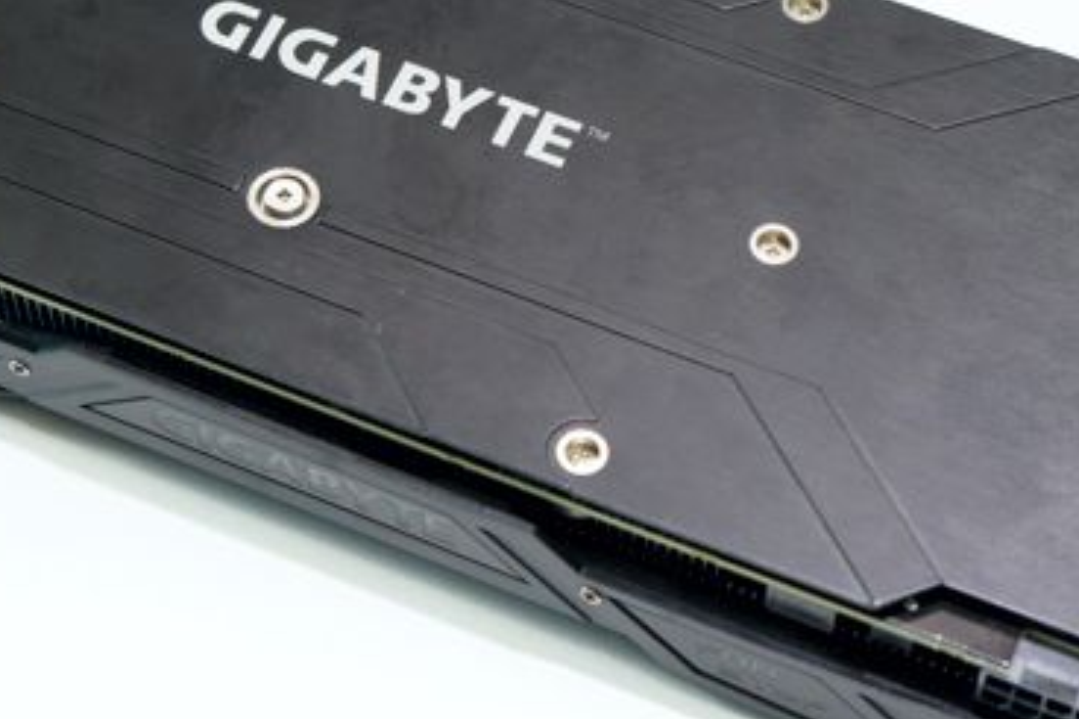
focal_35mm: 100
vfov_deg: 13.6
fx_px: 2996
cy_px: 214
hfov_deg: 20.4
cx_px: 402
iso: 400
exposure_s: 1/50
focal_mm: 33
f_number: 4
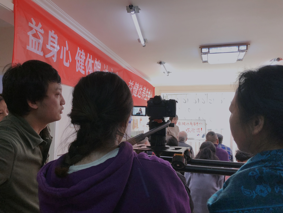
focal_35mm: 28
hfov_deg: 63.4
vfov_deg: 49.7
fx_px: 229
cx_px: 142
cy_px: 106
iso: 40
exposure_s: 1/17
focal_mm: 3.99
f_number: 1.8
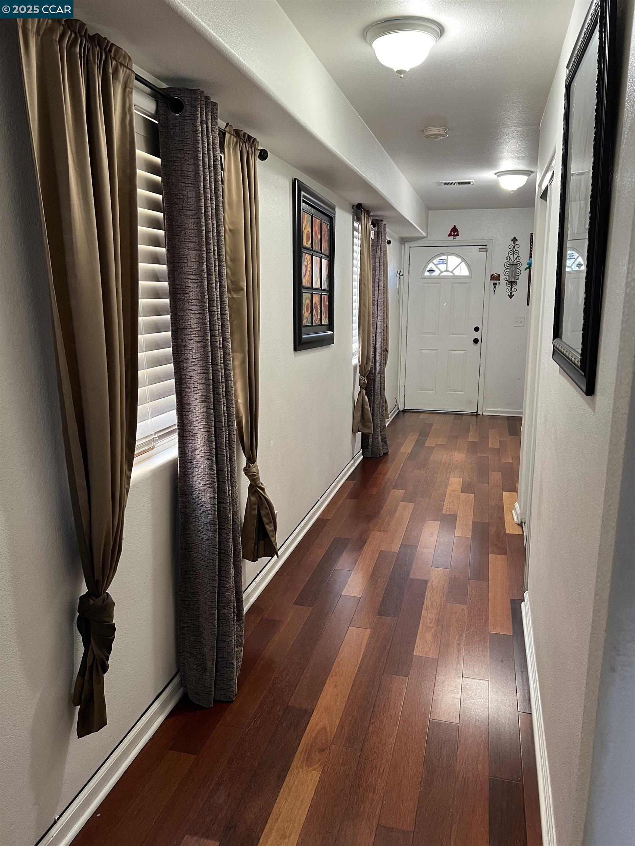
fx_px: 636
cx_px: 318
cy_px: 423
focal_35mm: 26
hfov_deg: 53.1
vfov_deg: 67.3
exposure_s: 1/60
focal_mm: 5.7
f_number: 1.5
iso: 320
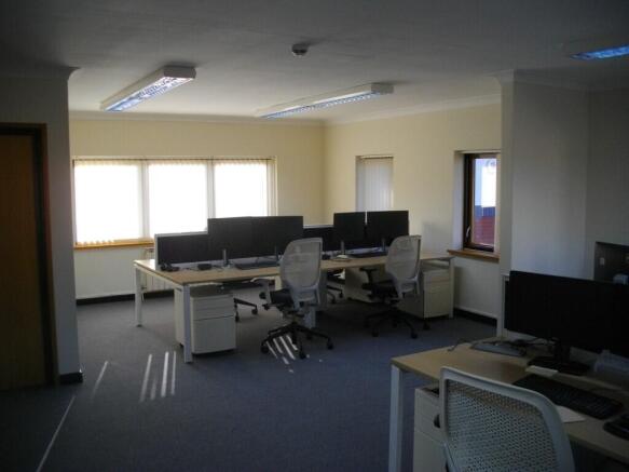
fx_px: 563
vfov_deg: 45.4
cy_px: 236
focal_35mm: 31
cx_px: 314
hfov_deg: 58.4
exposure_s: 1/125
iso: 177
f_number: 2.9
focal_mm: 5.7
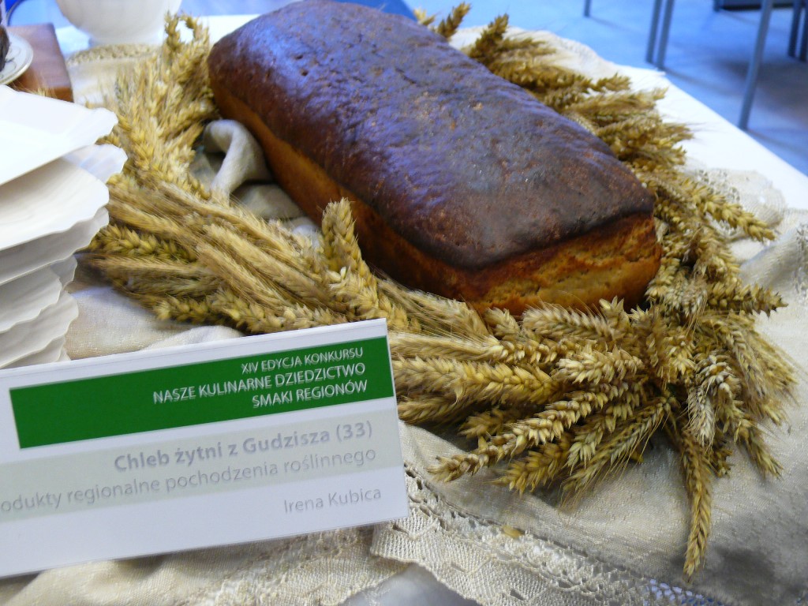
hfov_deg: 38.2
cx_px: 404
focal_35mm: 50
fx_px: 1167
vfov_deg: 29.1
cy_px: 303
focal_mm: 9.6
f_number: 3.2
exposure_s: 1/8
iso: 200
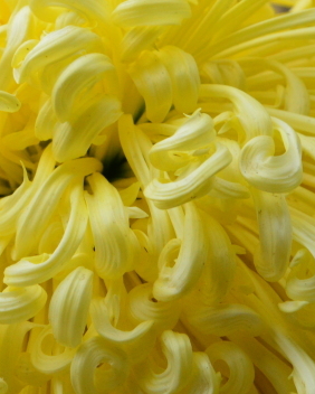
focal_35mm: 409
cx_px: 121
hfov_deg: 3.8
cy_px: 165
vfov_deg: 4.7
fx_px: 4762
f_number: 8
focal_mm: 100
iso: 800
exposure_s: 1/250
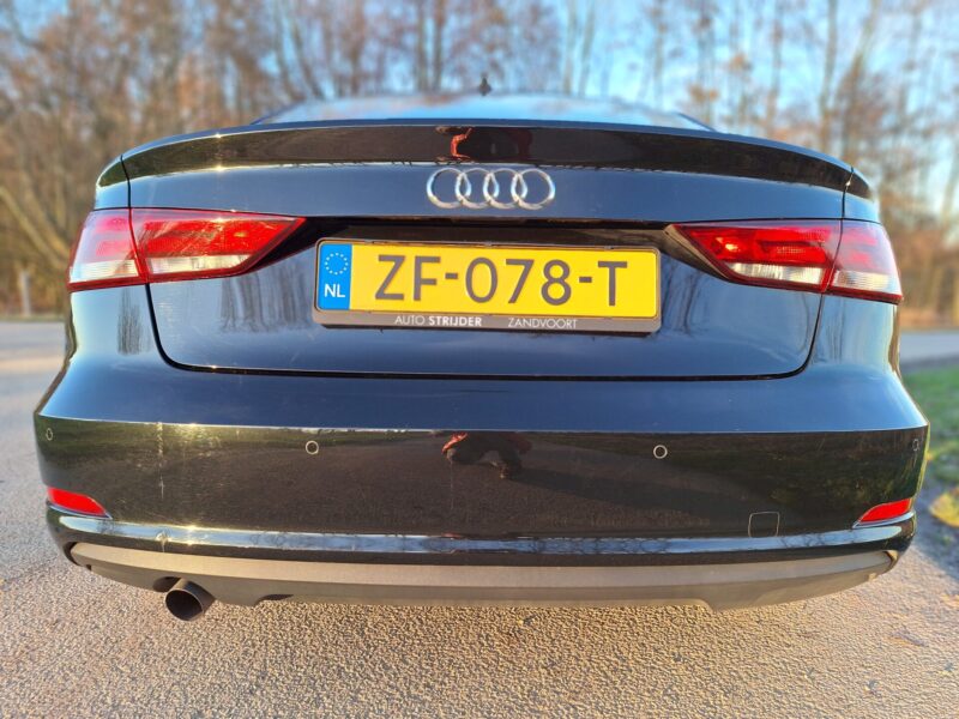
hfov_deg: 73.9
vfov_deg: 58.9
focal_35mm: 23
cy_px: 360
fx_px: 637
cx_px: 480
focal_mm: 5.54
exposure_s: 1/253
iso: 40
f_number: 1.8
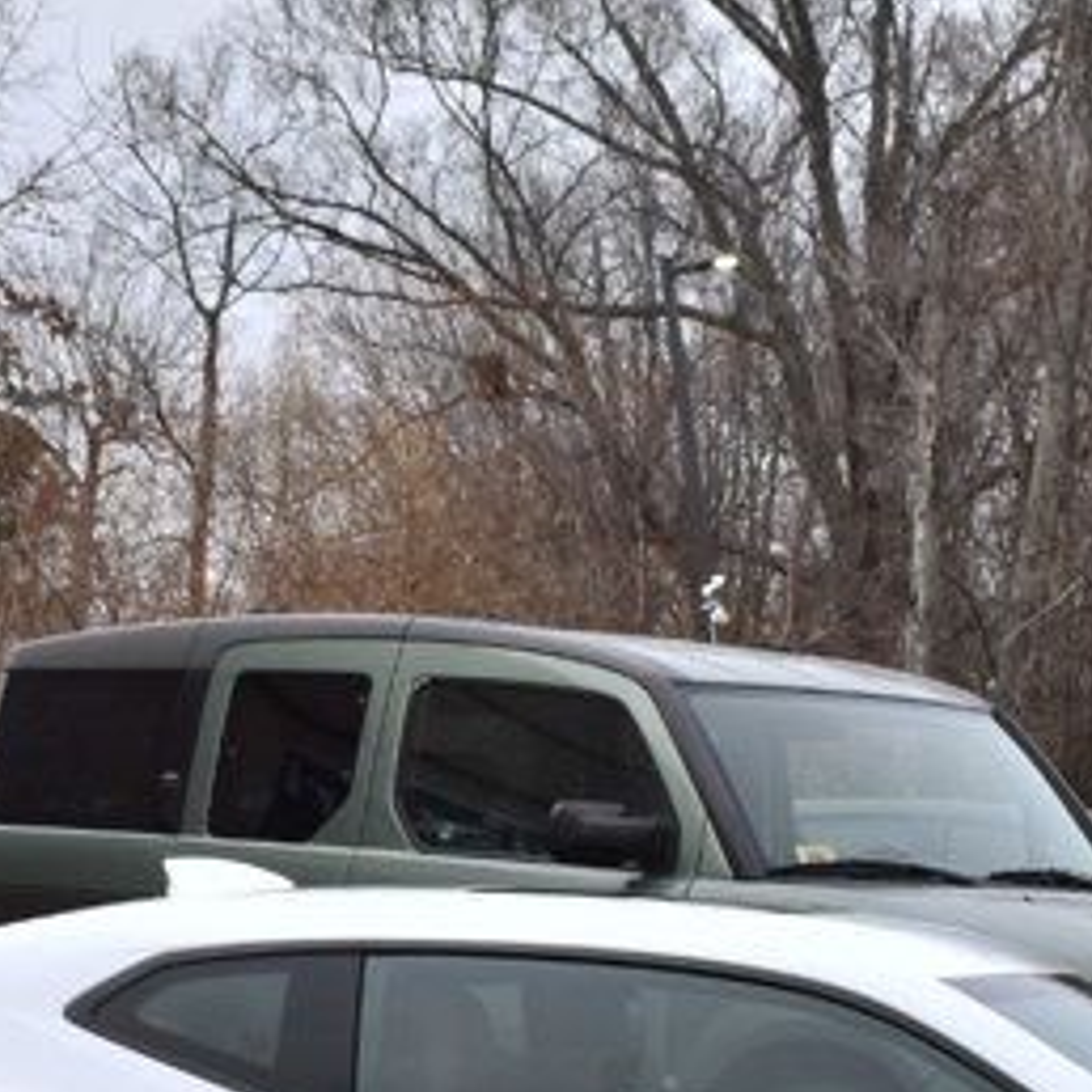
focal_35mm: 137
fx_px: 4878
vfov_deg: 12.5
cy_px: 1299
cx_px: 381
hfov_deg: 12.8
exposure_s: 1/320
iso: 400
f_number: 10
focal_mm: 27
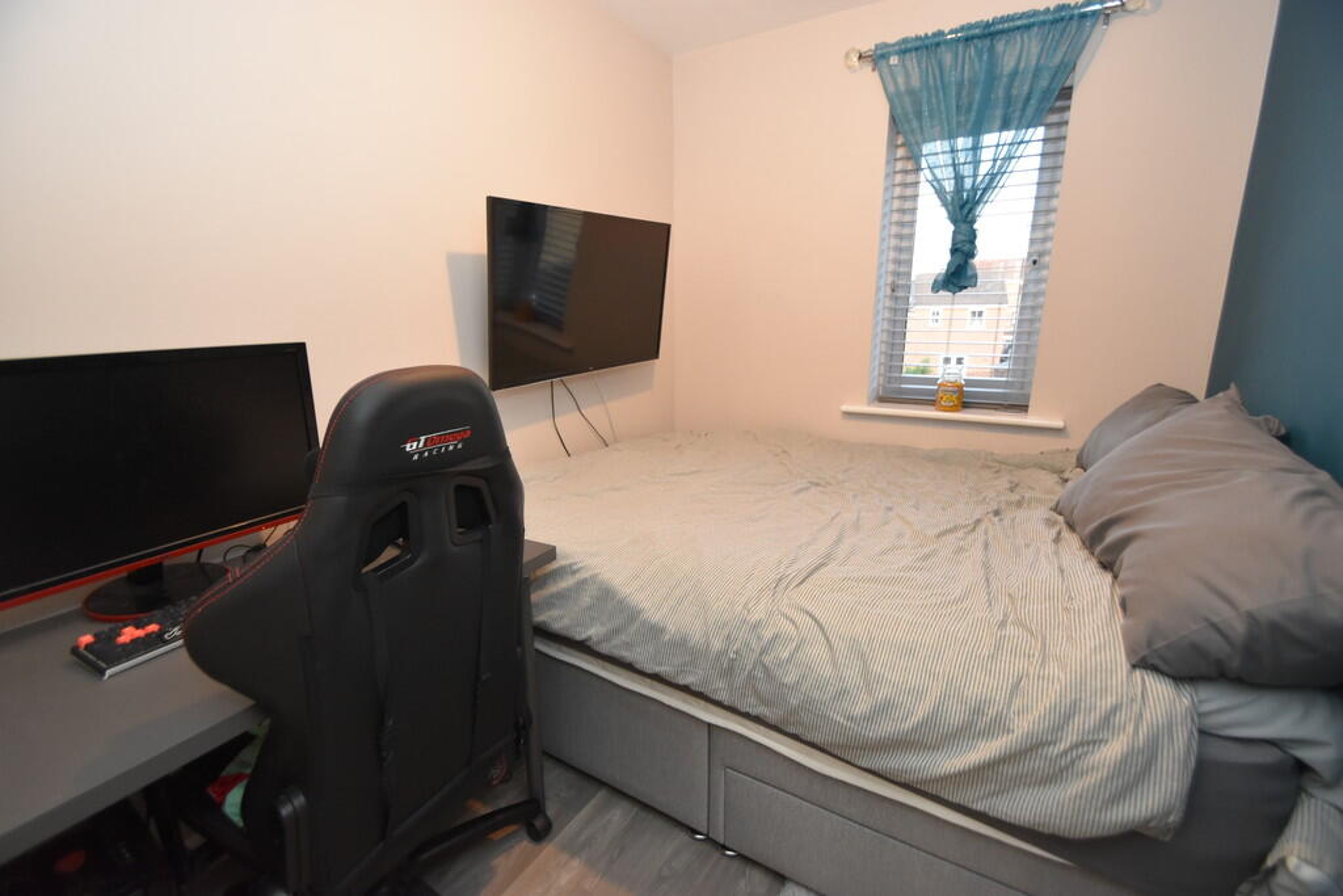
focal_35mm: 15
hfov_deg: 100.4
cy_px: 448
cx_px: 672
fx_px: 560
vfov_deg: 77.3
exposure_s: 1/60
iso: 1400
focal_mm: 10
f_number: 3.5
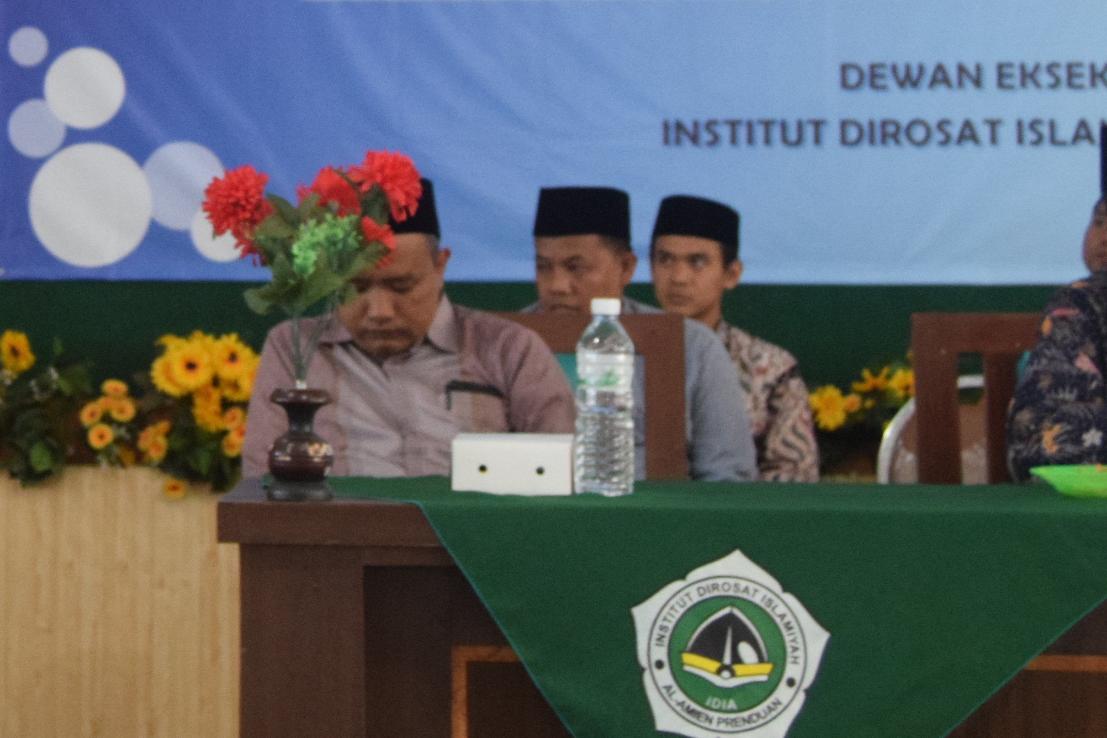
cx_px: 64
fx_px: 3198
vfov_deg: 12.9
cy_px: -49
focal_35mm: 104
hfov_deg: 19.2
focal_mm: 28
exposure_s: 1/60
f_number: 5
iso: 2200
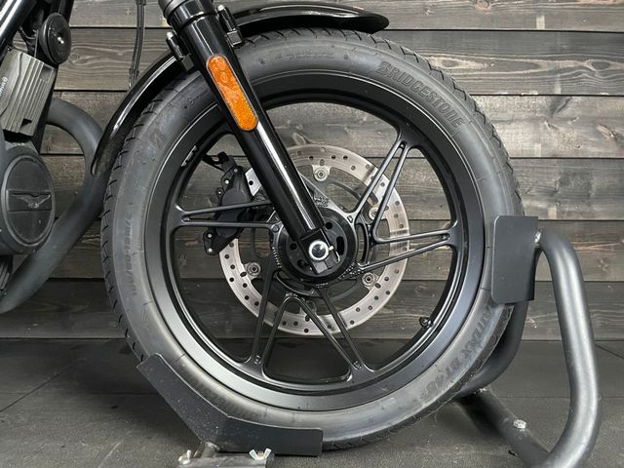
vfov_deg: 53.1
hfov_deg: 67.3
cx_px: 312
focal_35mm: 26
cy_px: 234
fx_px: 469
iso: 640
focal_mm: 4.2
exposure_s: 1/25
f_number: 1.6
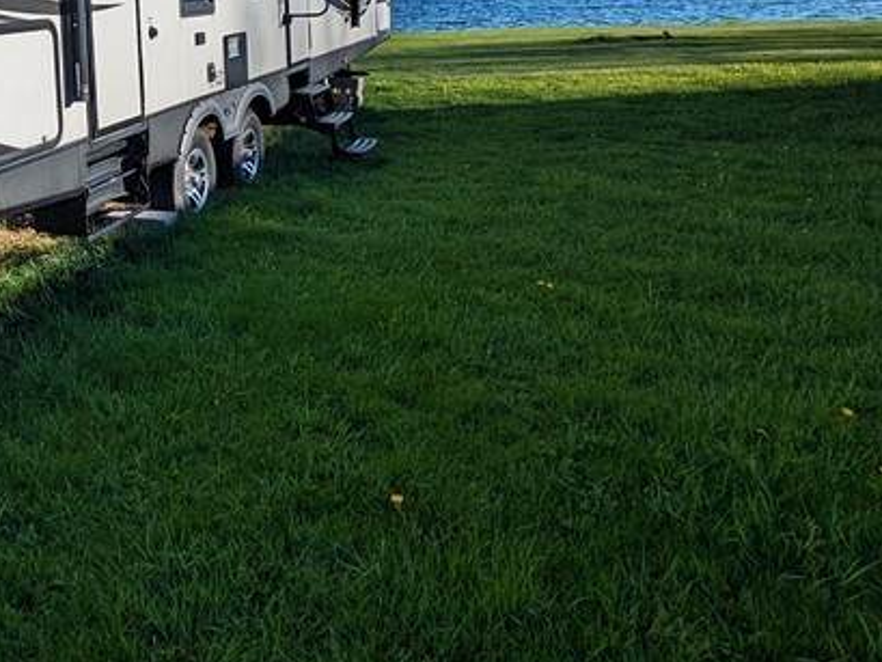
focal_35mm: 35
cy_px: 63
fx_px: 892
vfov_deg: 37.9
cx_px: 124
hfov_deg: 48.3
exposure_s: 1/2747
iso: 54
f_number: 2.2
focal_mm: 1.83
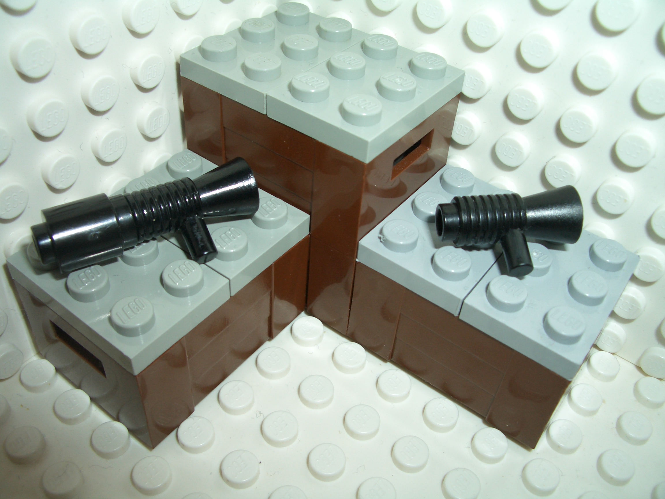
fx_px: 672
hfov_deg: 52.6
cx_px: 332
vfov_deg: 40.7
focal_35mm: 35
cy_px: 250
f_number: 4.3
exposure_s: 1/60
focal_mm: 5.8
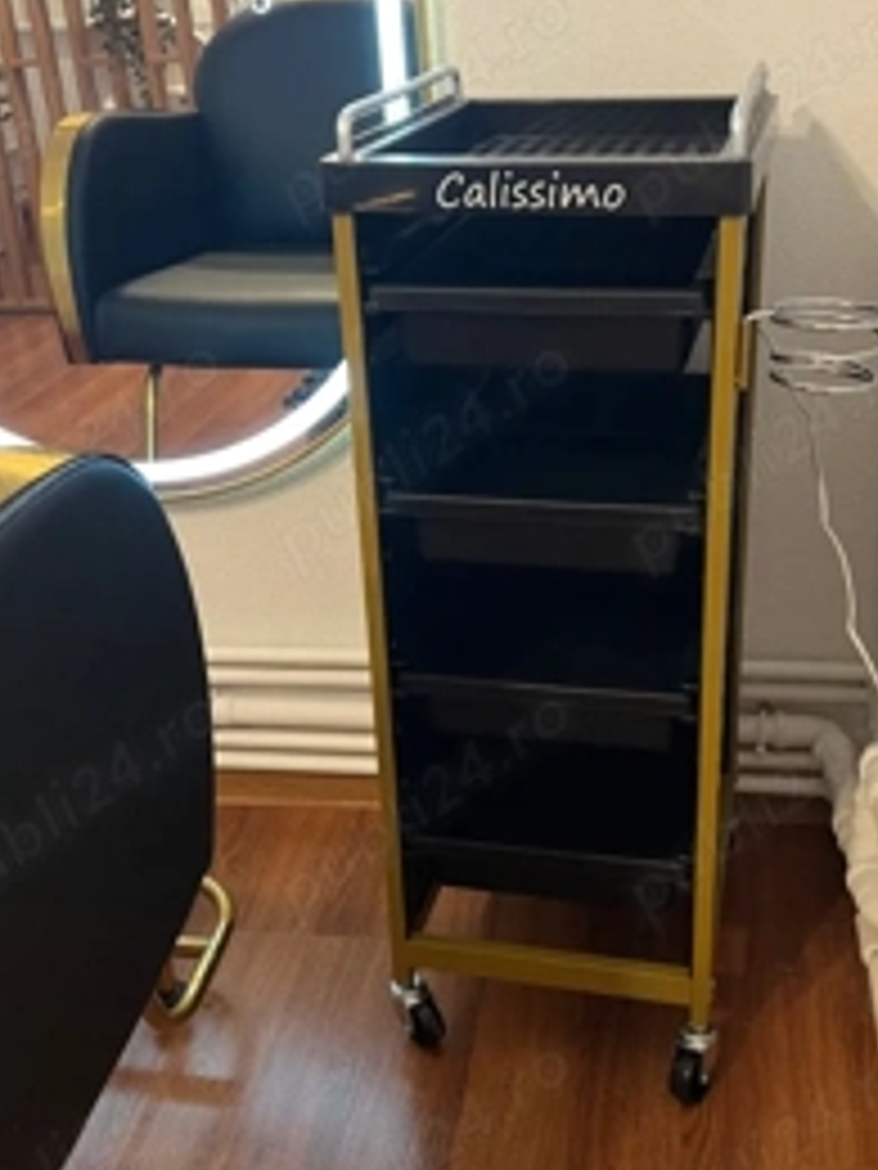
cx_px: 513
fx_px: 1353
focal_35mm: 40
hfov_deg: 35.9
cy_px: 508
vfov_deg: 46.7
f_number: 1.5
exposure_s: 1/50
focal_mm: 5.7
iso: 200
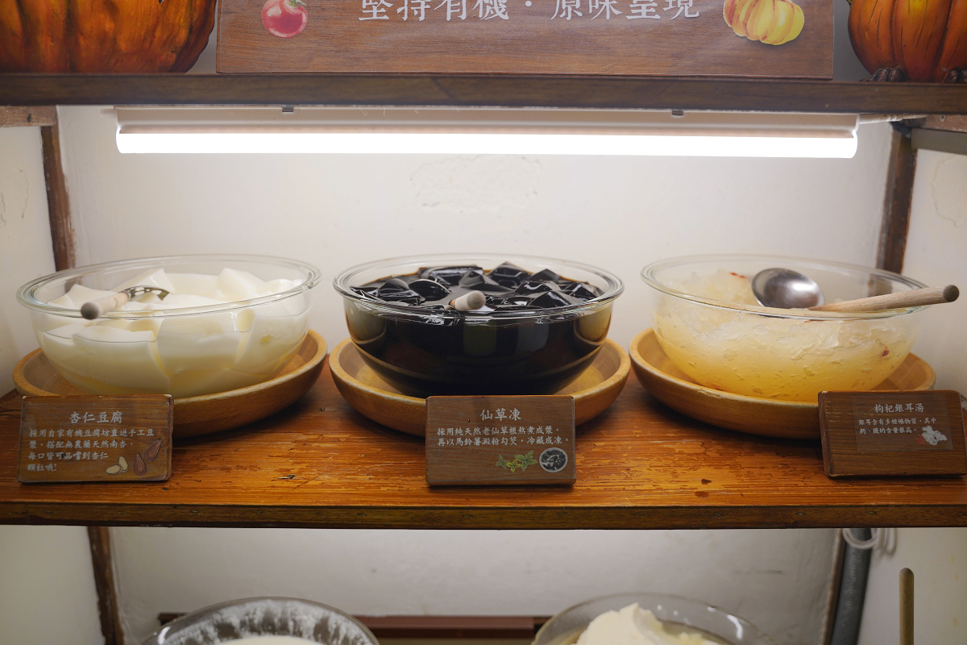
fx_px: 833
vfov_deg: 42.3
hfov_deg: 60.3
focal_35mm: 31
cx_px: 484
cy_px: 322
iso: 250
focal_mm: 31
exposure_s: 1/60
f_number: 4
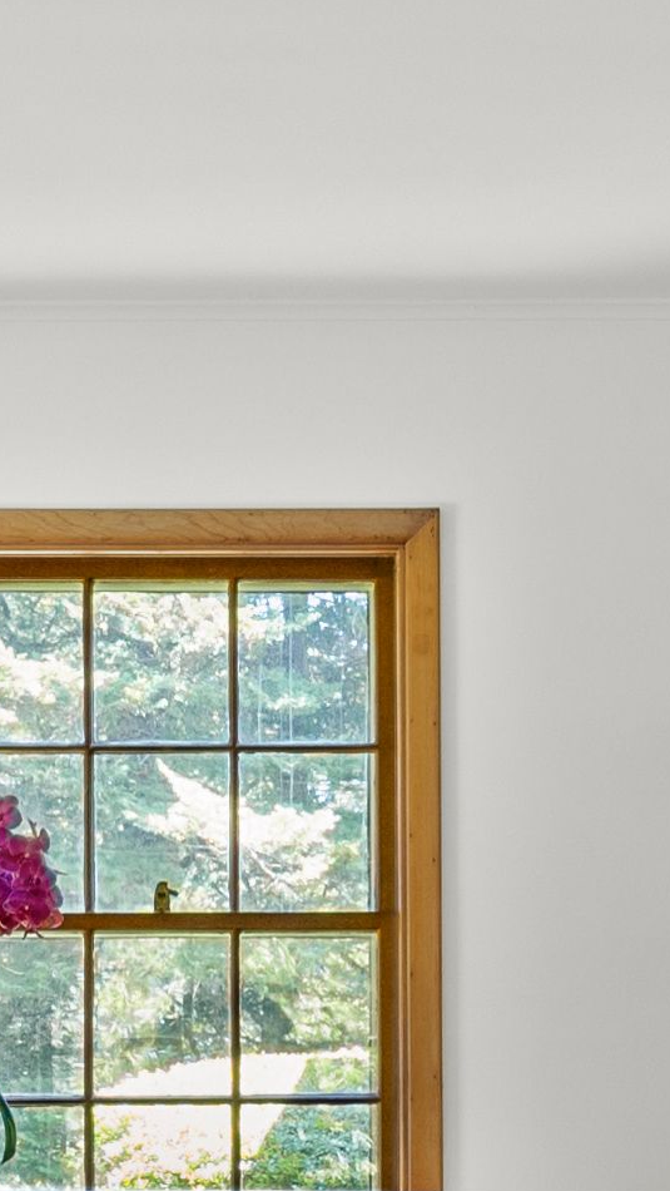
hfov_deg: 9.8
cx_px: 326
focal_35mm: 123
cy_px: 1118
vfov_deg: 17.1
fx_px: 3892
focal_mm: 18.5
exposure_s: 1/1.67
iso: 400
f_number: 8
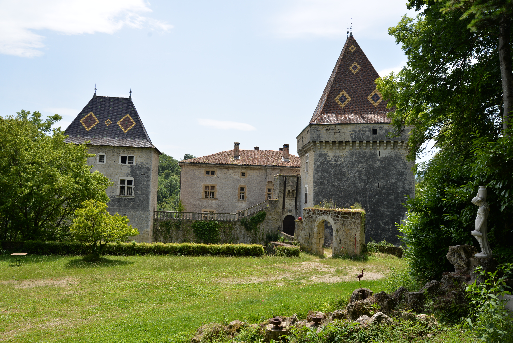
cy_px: 172
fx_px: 413
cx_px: 256
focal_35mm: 29
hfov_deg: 63.6
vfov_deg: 45.0
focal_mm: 29
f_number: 8
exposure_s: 1/250
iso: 100
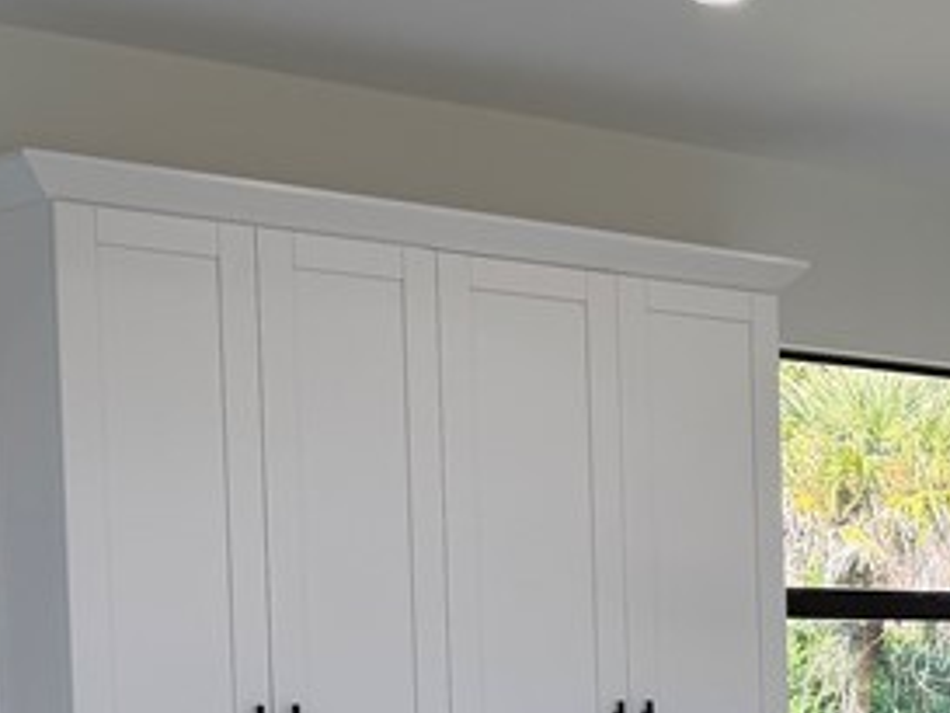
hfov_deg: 18.3
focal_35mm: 90
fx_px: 2471
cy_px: 824
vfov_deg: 15.9
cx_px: 1573
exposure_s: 1/170
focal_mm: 6.76
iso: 80
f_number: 1.78
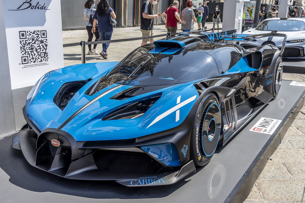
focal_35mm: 34
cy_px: 102
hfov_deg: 55.8
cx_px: 152
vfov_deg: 38.9
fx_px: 288
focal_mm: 34
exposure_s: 1/80
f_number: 11
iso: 100
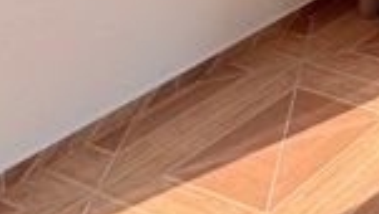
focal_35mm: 71
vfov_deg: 12.9
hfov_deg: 17.7
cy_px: -302
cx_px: 799
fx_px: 714
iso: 50
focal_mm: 2.22
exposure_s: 1/1048
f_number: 2.2
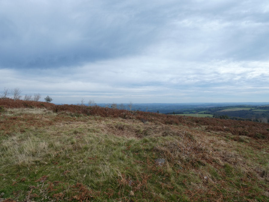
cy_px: 101
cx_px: 134
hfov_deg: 81.7
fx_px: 155
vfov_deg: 66.0
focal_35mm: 20
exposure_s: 1/800
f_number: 3.2
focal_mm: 3.6
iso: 80
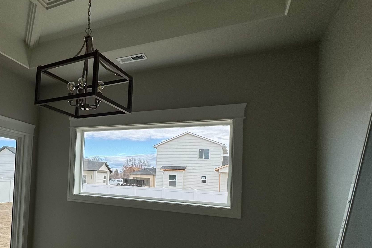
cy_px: 167
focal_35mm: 27
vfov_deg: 47.1
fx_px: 279
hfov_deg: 61.4
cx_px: 71
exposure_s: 1/332
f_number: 2.2
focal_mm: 2.22
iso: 40
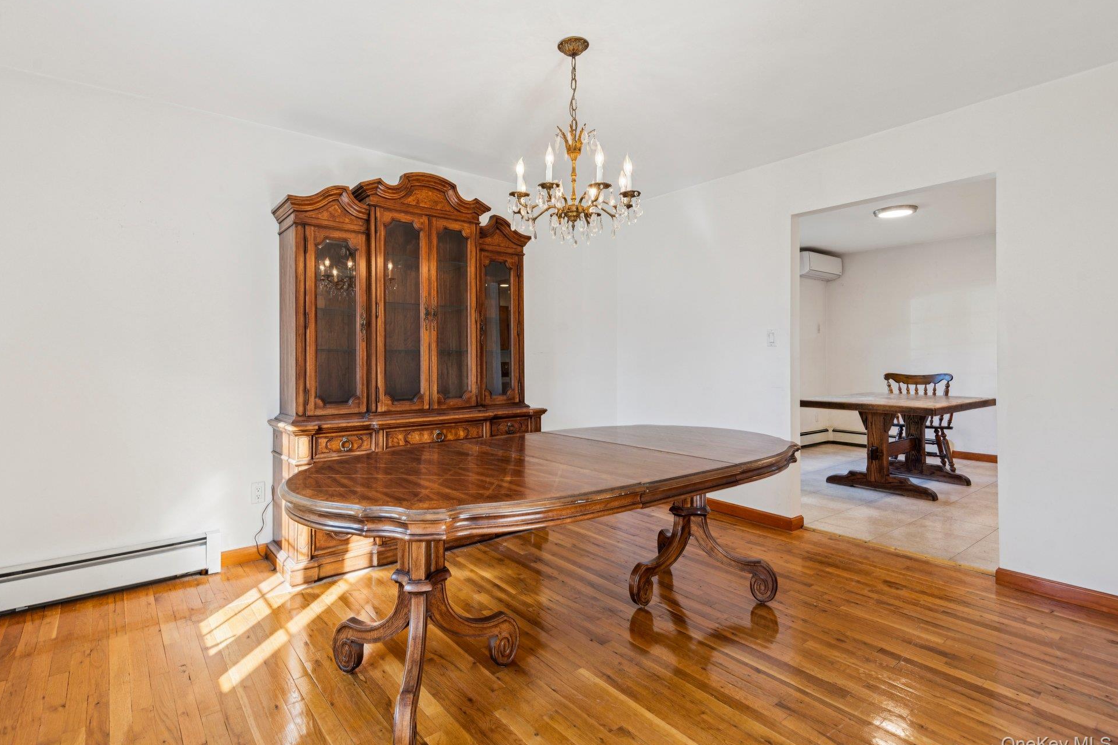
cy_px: 362
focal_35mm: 17
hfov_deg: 93.2
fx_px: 528
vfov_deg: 70.4
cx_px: 525
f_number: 8
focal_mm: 16
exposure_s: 1/15
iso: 160
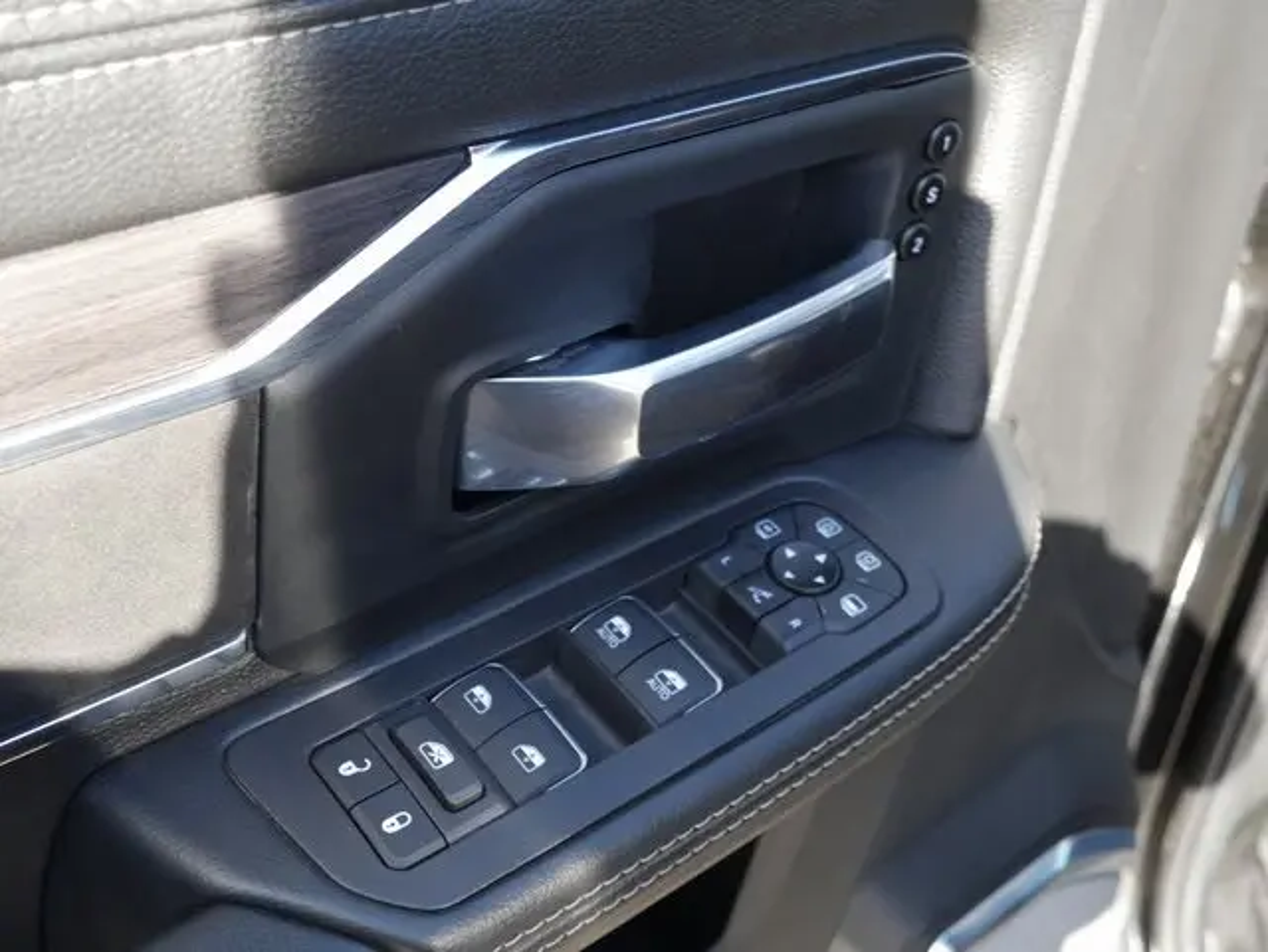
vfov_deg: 36.0
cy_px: 476
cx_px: 634
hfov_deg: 46.8
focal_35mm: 40
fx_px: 1466
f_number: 5
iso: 250
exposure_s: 1/60
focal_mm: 20
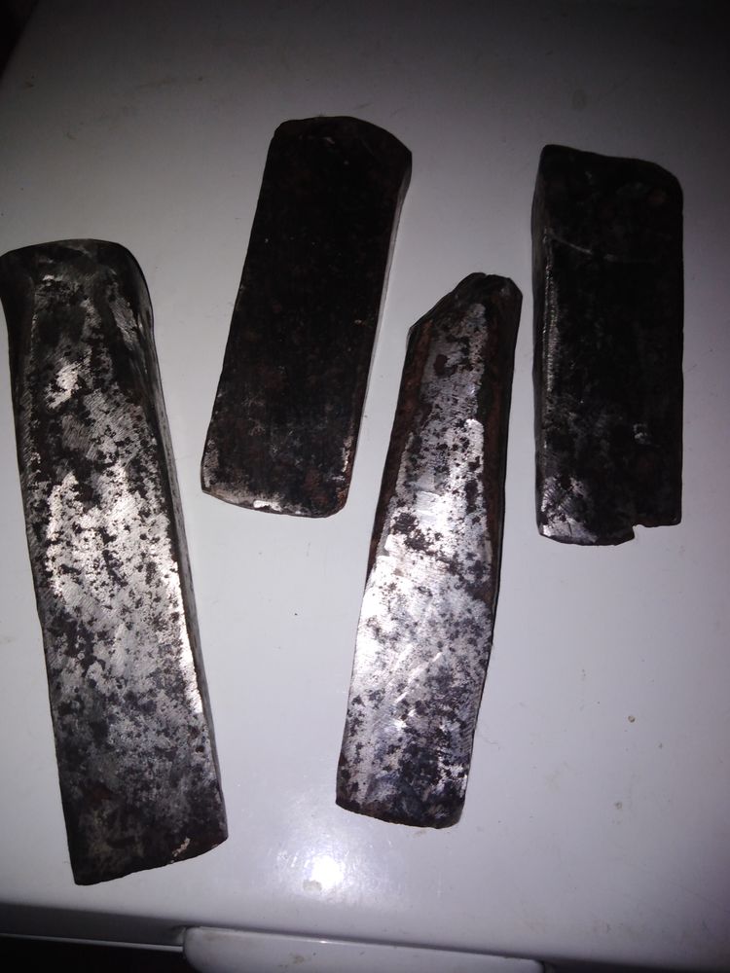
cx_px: 365
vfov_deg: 67.3
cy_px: 486
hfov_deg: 53.1
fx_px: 731
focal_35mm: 26
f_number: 2.2
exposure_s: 1/68.9
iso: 100
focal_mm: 3.46
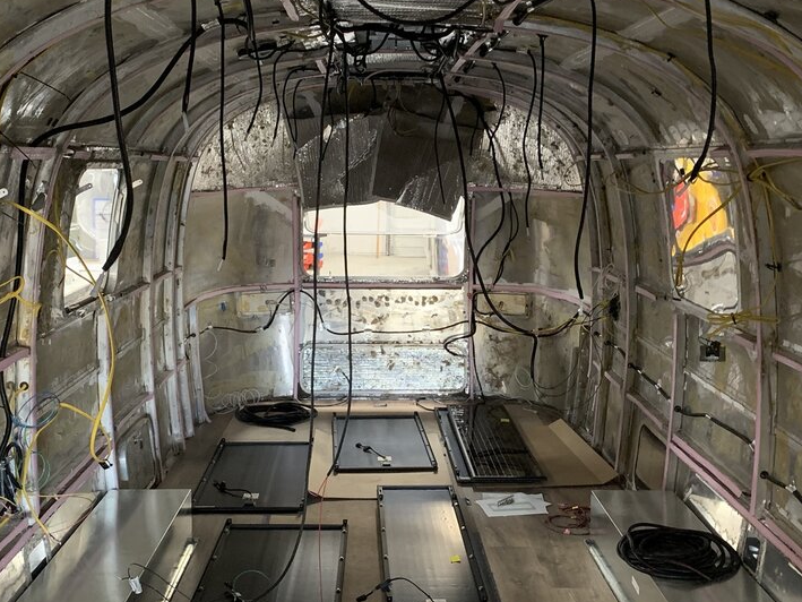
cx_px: 368
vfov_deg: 32.9
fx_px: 1020
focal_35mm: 44
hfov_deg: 42.9
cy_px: 294
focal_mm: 4.25
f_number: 1.8
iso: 500
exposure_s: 1/24
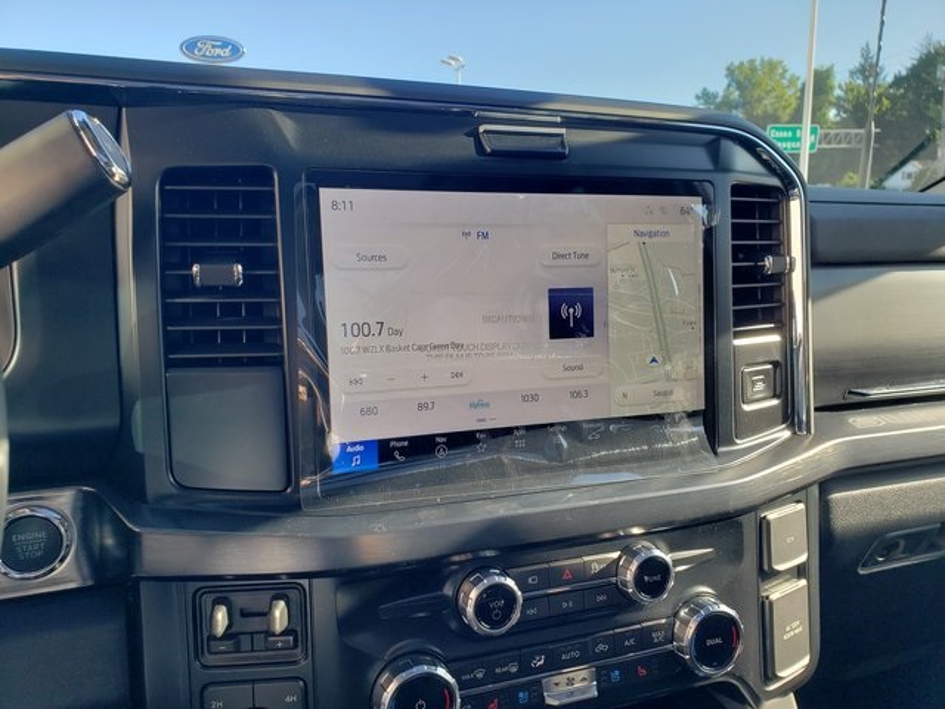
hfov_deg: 67.3
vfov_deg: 53.1
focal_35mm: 26
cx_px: 472
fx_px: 710
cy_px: 354
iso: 50
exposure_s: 1/287
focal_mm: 4.3
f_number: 2.4
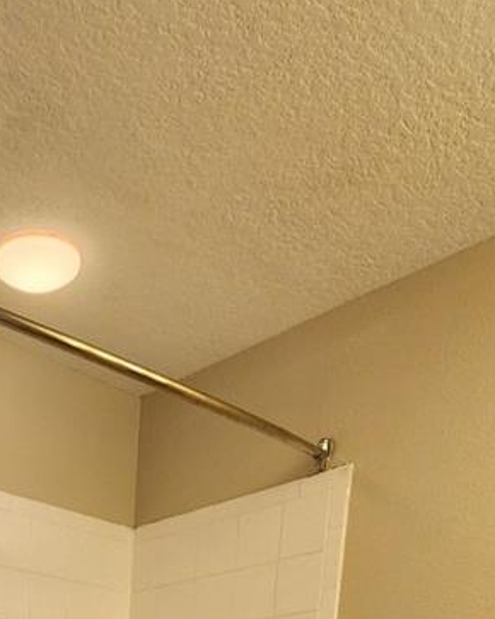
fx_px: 770
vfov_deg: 26.9
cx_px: 9
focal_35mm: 42
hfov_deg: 32.9
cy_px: 975
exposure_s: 1/60
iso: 125
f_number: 2.2
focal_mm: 2.2
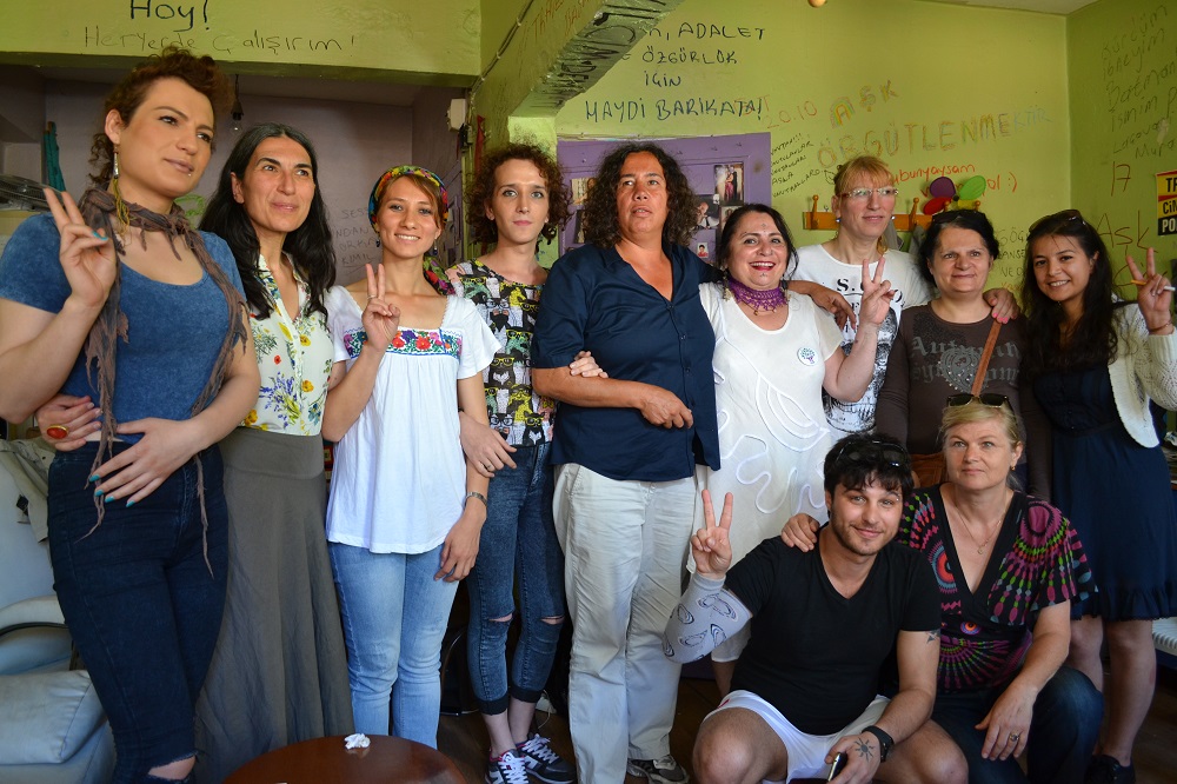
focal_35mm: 27
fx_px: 882
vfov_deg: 47.9
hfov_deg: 67.4
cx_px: 588
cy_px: 392
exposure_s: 1/30
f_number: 3.5
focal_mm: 18
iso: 400
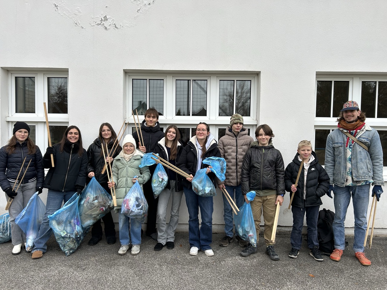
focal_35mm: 26
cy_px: 145
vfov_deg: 53.1
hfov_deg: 67.3
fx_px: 291
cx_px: 194
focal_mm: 5.7
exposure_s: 1/121
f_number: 1.5
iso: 64
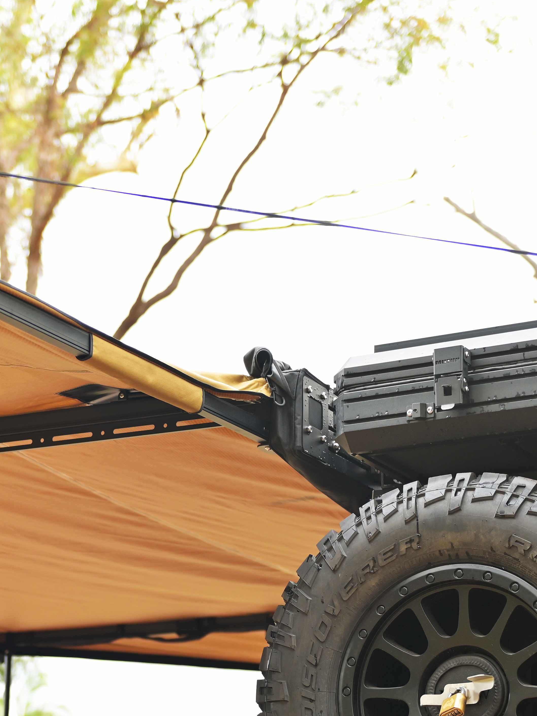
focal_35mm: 99
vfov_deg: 19.7
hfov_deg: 14.9
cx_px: 130
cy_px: 504
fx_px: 2048
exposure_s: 1/60
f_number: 2.8
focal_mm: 48
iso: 100
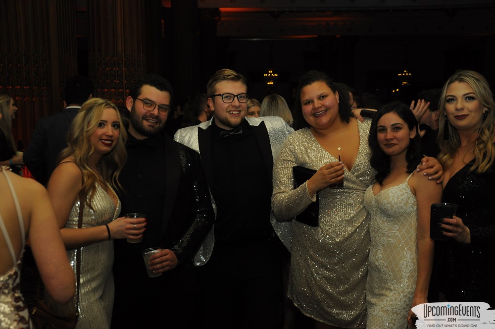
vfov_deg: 29.8
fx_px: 618
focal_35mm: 45
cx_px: 248
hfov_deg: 43.7
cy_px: 164
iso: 800
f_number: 5.6
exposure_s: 1/60
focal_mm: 30
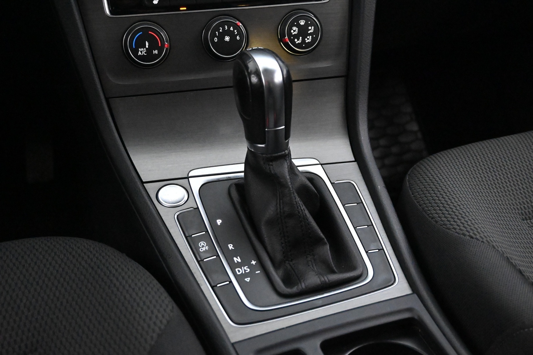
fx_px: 644
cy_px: 178
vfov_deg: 30.8
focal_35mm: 44
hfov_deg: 45.0
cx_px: 266
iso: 14400
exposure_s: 1/50
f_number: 4.8
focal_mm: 29
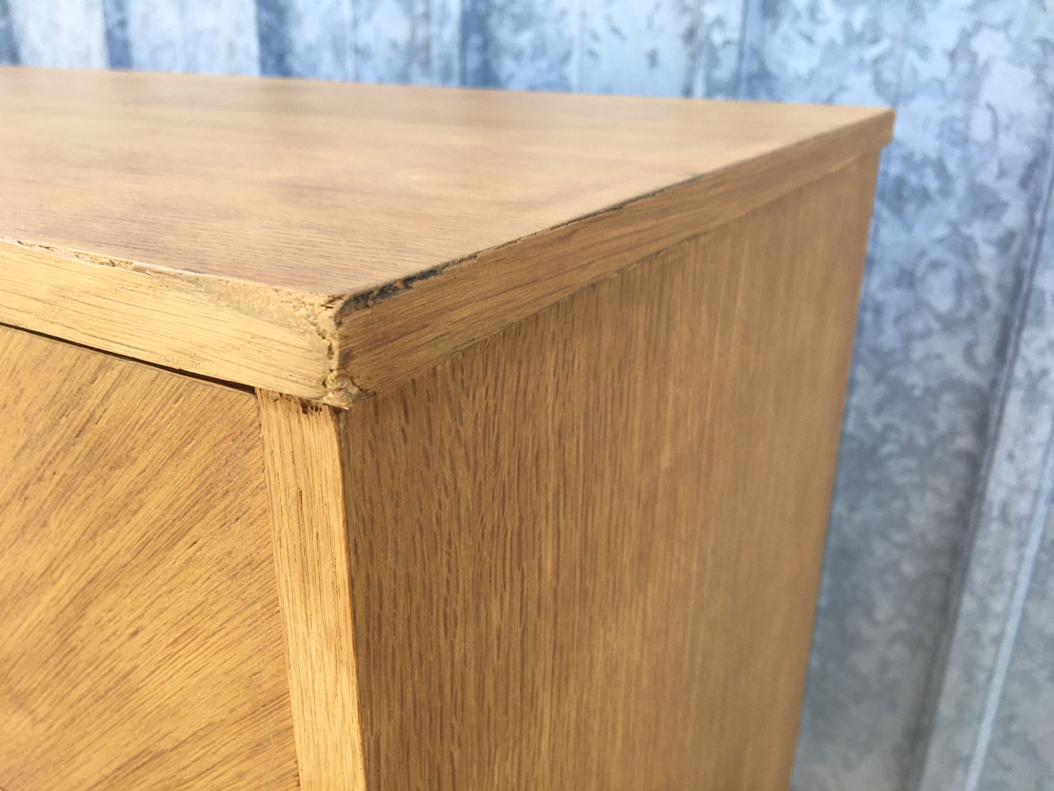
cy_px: 396
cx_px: 527
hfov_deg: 61.7
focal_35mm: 29
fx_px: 883
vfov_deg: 48.2
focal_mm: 4.15
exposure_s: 1/180
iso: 25
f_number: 2.2
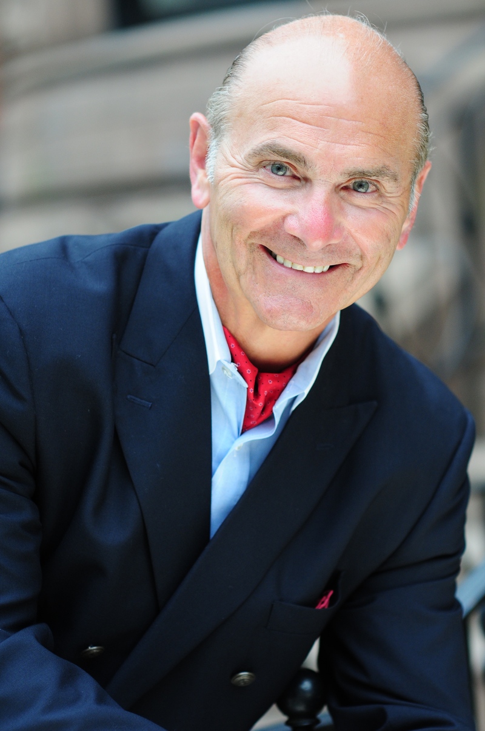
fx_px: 2582
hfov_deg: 10.7
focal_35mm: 128
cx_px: 242
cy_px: 366
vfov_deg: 16.1
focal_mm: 85
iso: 500
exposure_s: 1/400
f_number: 2.5
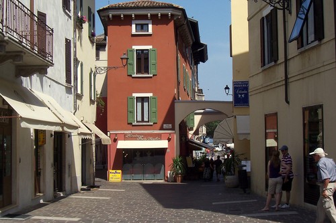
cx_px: 168
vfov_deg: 25.5
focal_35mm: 53
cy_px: 112
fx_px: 494
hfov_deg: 37.5
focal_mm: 8.6
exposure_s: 1/350
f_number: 6.7
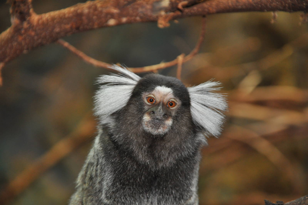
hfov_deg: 13.1
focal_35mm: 158
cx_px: 154
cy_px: 102
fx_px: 1346
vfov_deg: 8.7
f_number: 5.6
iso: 800
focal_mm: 105
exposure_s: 1/60
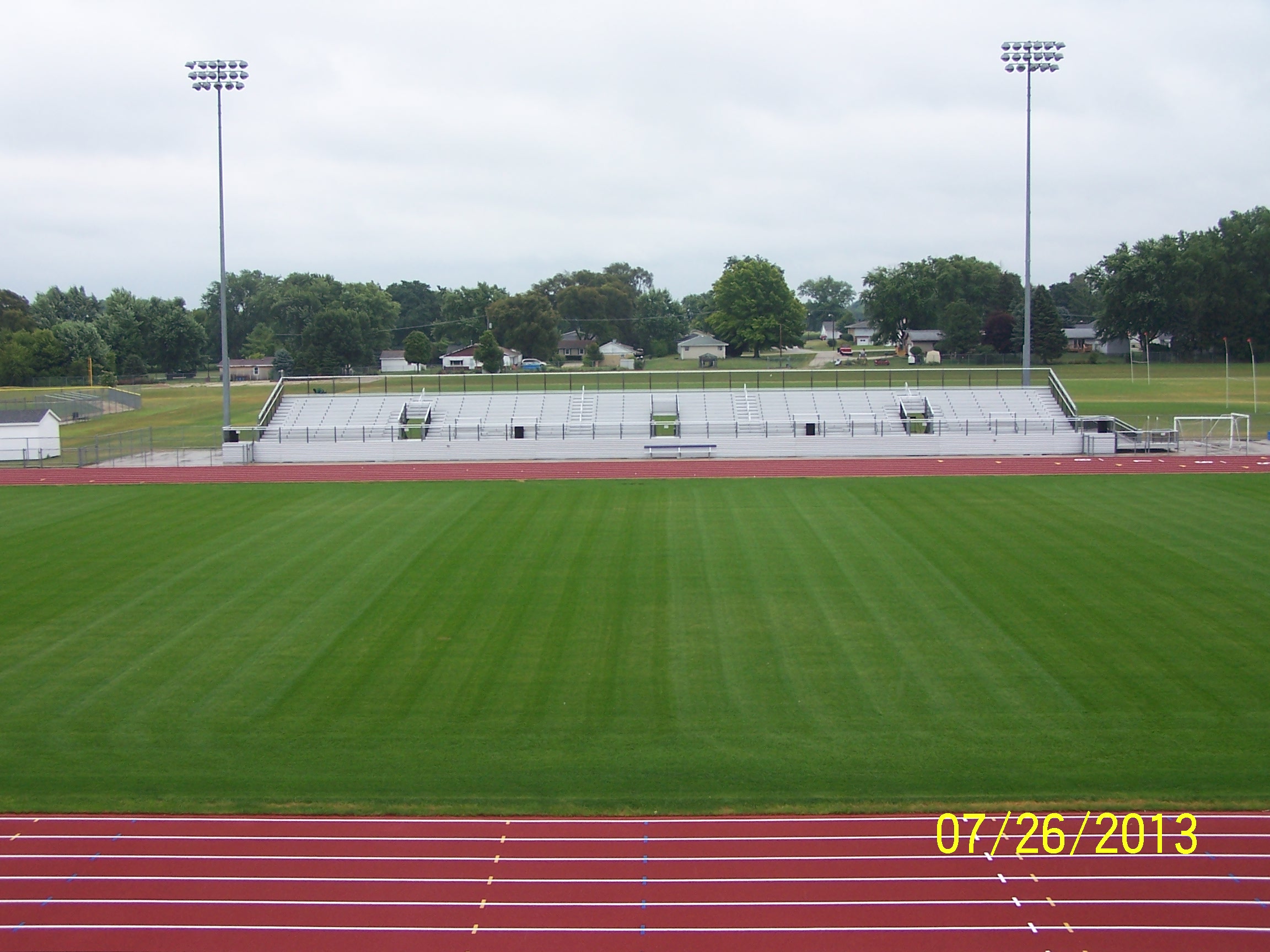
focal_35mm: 43
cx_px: 635
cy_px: 476
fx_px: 1578
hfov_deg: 43.9
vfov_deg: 33.6
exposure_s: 1/250
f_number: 2.8
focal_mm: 7.1
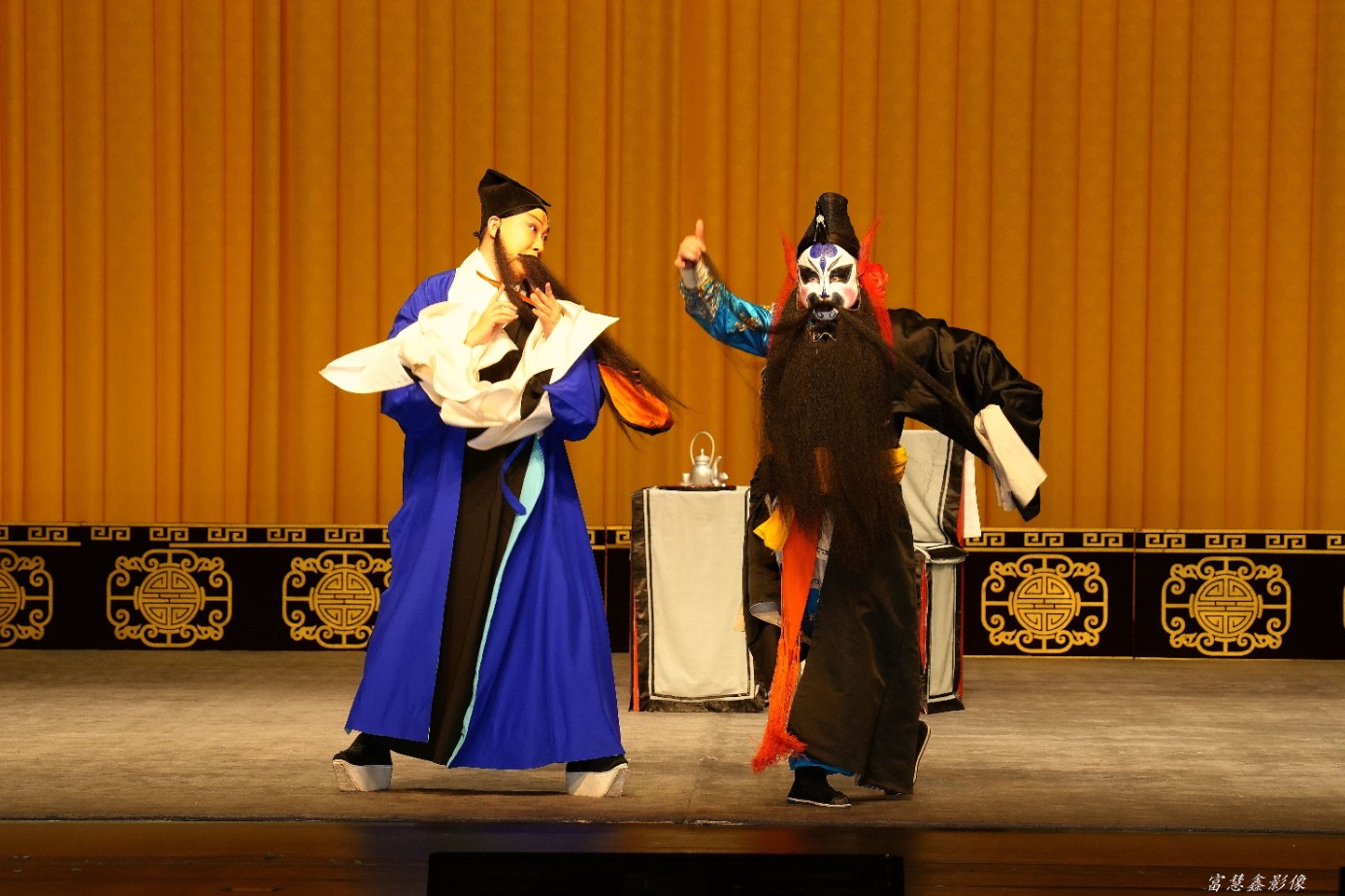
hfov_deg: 20.8
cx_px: 672
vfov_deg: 14.0
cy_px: 445
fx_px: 3660
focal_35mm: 98
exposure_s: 1/200
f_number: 5.6
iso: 800
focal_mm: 97
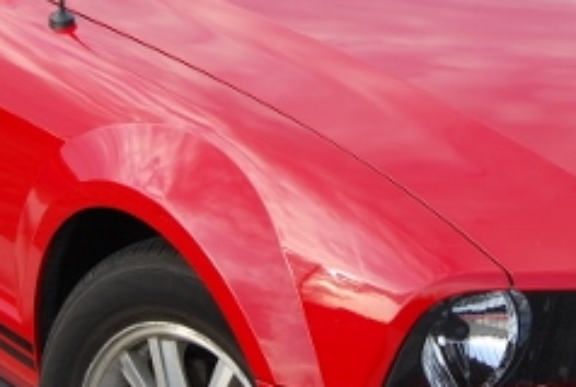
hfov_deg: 15.6
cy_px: 87
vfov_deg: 10.5
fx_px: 2101
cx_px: 334
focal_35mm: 131
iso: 125
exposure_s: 1/125
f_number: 5.6
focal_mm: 26
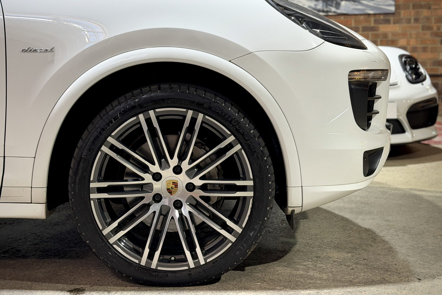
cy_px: 108
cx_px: 189
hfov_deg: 33.3
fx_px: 737
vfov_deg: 22.6
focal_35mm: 60
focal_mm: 6.76
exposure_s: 1/50
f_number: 1.78
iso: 200
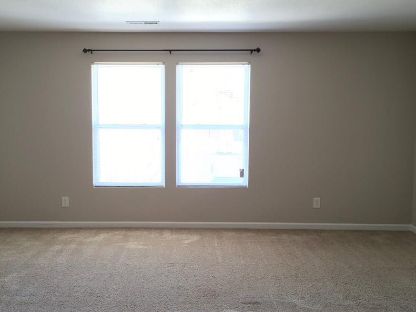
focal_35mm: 34
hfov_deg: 53.9
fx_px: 409
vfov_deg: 41.8
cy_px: 143
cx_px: 191
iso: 64
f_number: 2.2
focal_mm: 4.15
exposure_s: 1/30
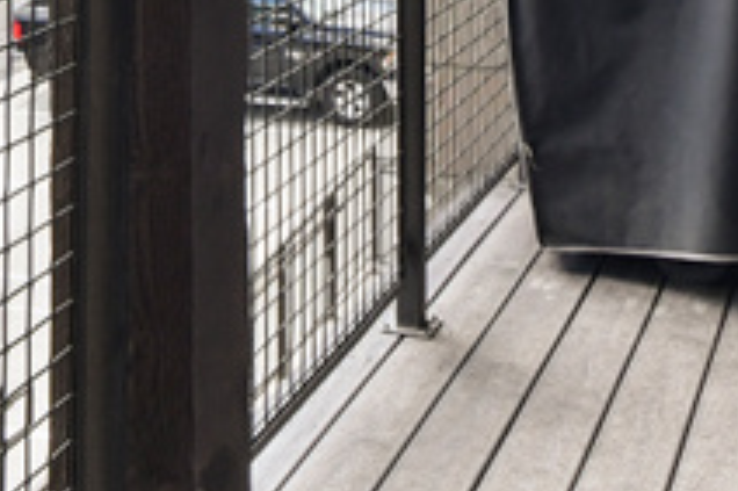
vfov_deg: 15.0
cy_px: -320
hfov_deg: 24.6
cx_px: 202
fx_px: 1680
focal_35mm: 82
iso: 160
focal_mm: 11.5
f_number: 8
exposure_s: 1/80
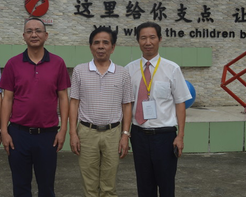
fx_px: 393
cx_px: 38
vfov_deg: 28.0
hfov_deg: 33.4
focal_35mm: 54
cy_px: 67
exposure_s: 1/250
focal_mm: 22
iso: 100
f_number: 8
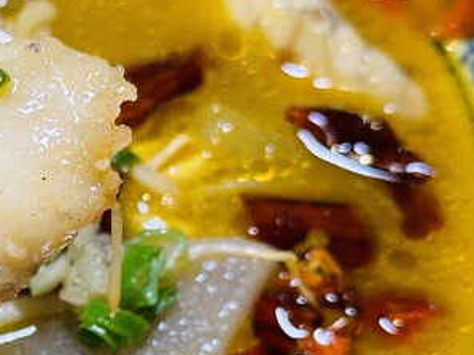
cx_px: -48
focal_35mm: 137
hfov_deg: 14.1
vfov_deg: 10.8
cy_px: 283
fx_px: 1874
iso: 64
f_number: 1.78
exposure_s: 1/60
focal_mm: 6.86
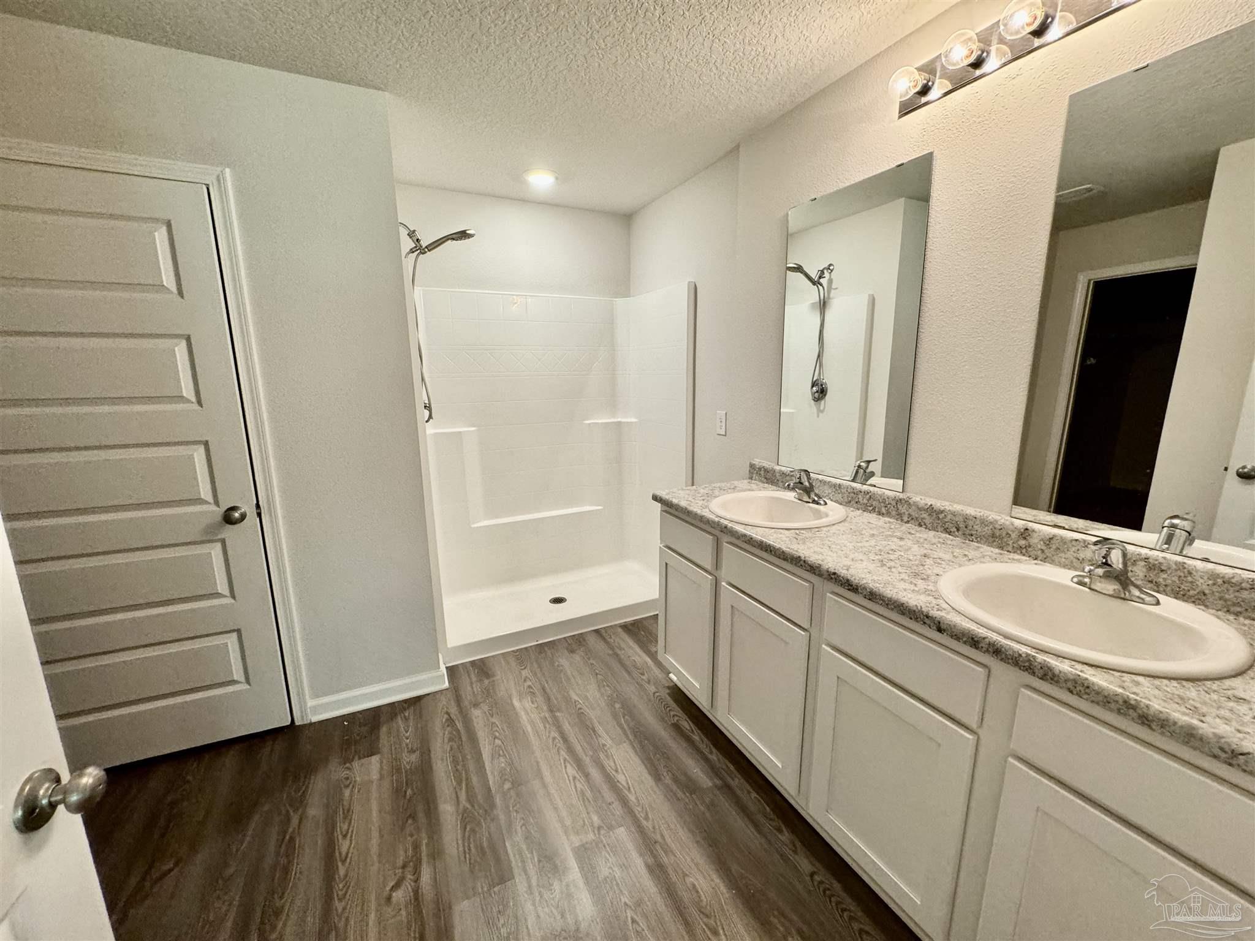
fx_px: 508
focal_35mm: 14
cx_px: 628
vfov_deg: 85.7
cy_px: 470
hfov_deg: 102.1
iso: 250
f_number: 2.2
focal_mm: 2.22
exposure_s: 1/120
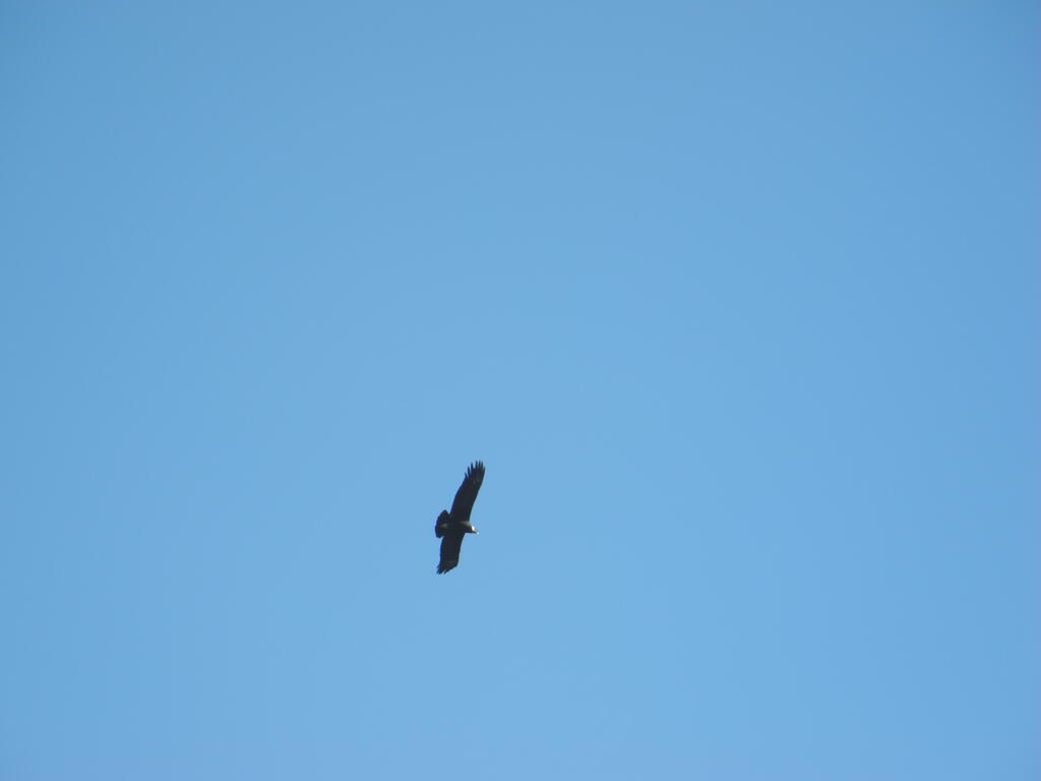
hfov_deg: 9.9
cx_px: 520
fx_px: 6015
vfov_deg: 7.4
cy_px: 390
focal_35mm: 200
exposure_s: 1/250
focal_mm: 42.6
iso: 100
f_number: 5.6
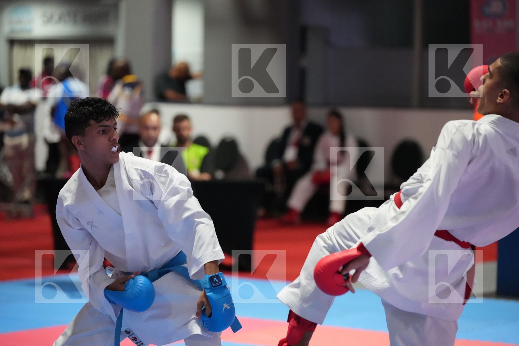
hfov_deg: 15.1
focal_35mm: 136
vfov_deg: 10.1
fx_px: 1960
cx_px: 259
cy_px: 173
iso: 10000
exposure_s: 1/800
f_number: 2.8
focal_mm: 135
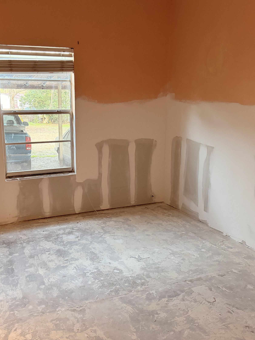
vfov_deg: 55.3
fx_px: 324
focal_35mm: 33
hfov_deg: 42.6
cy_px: 166
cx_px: 94
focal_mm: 6.76
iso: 640
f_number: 1.78
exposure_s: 1/40
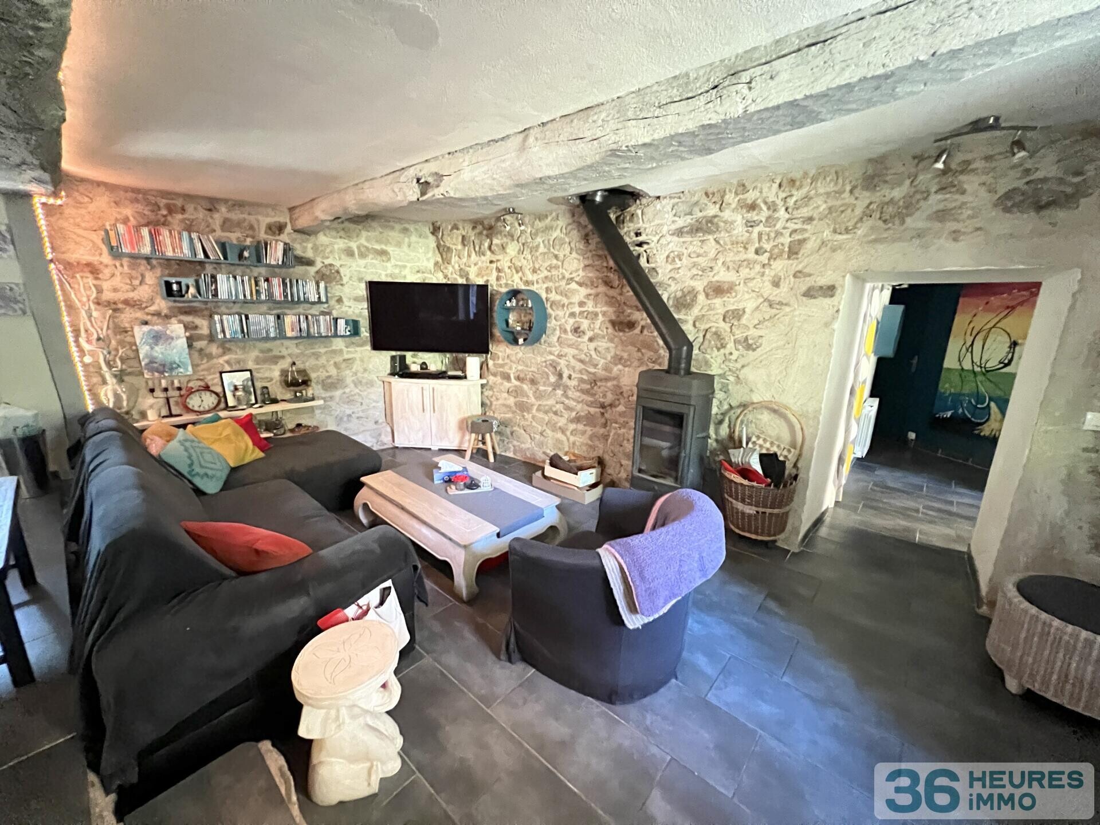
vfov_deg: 89.9
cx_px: 550
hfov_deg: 106.2
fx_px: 413
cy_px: 412
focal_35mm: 13
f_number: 1.8
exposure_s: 1/19
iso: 2000
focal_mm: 1.57
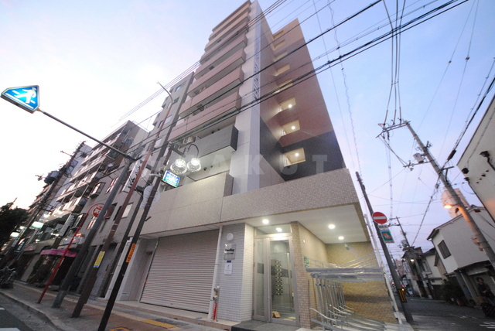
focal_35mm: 12
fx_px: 165
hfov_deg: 112.6
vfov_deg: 90.1
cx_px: 248
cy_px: 166
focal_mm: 8
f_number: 4.5
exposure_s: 1/30
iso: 1600
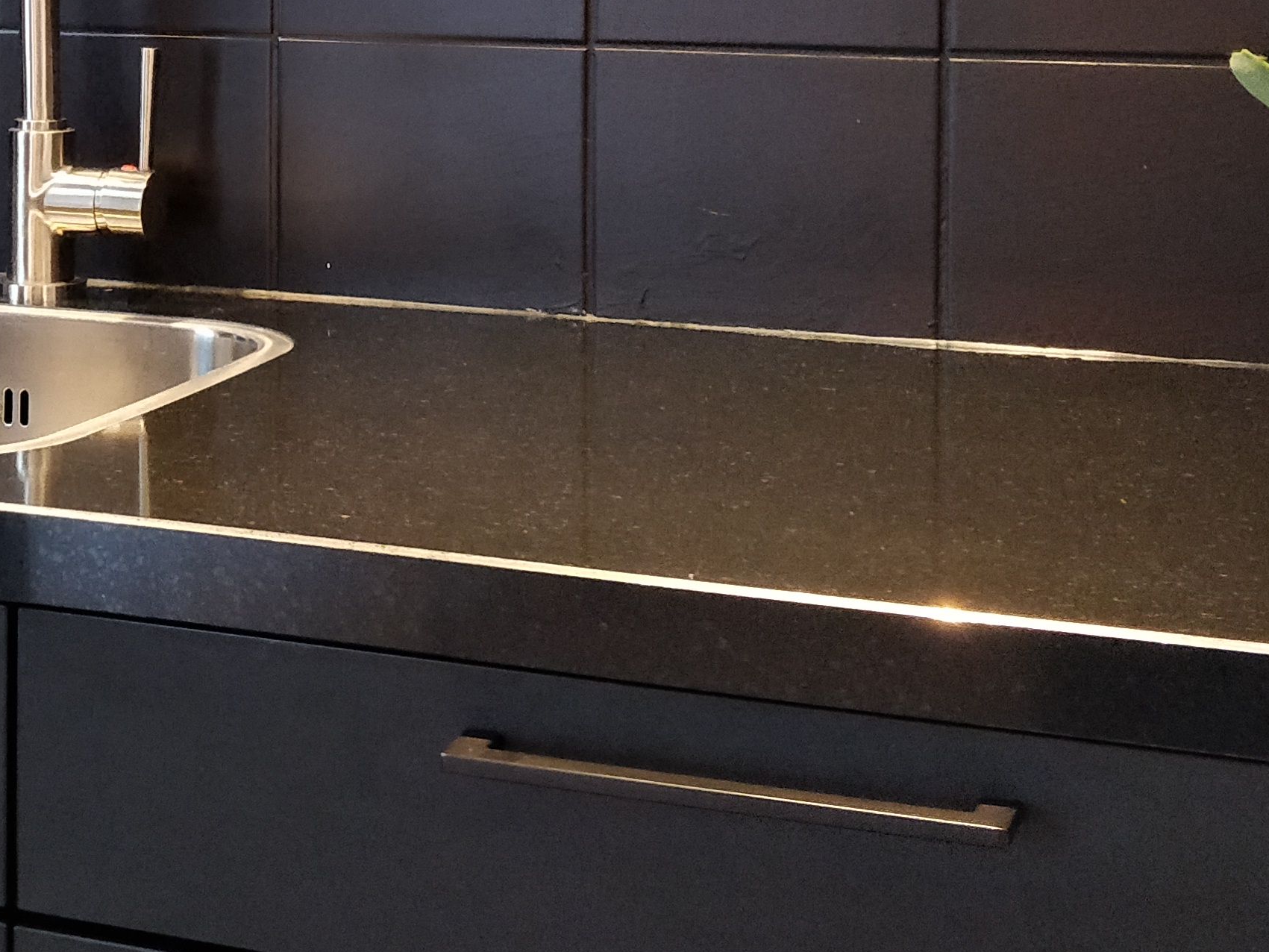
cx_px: 103
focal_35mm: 65
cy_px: -66
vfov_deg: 21.5
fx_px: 2383
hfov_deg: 28.5
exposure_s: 1/33
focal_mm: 4.1
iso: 1600
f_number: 1.7
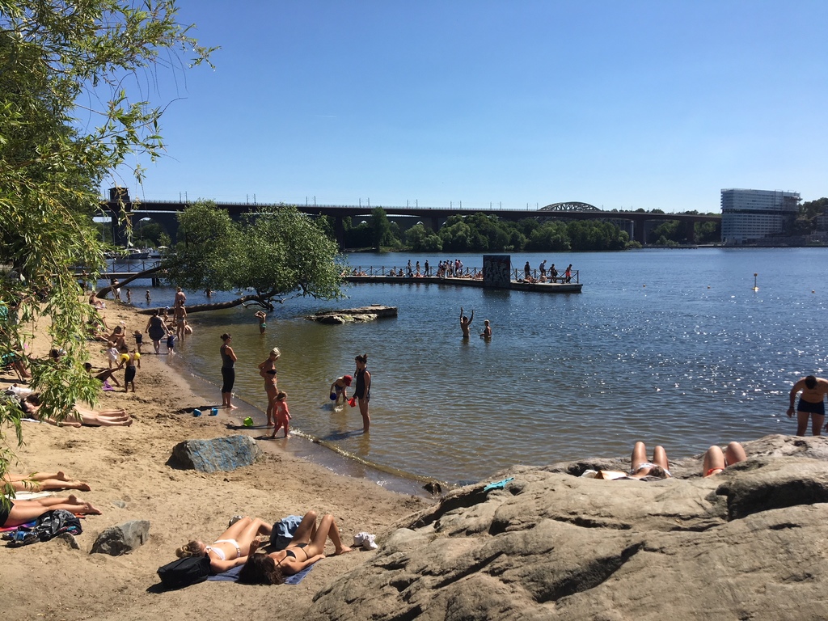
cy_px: 310
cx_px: 414
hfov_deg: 61.7
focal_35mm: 29
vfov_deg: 48.2
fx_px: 694
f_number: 2.2
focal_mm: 4.15
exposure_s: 1/2404
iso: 25
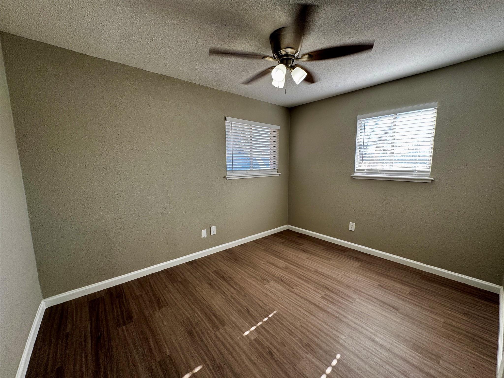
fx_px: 204
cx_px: 252
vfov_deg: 85.7
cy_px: 189
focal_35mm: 14
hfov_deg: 102.1
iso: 50
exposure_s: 1/99
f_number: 2.2
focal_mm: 2.22
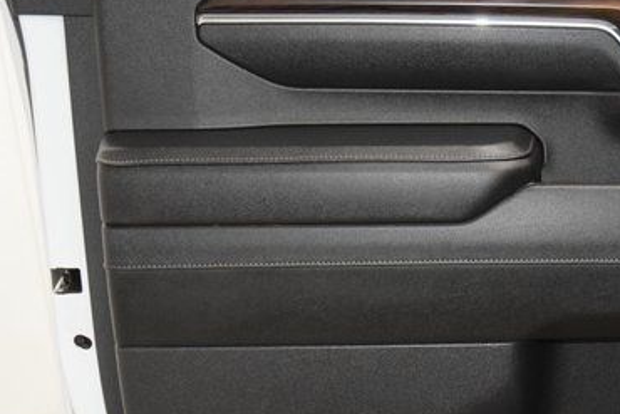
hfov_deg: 30.0
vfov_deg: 20.8
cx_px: 530
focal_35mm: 65
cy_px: 306
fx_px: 1117
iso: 3200
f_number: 3.8
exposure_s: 1/100
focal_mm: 25
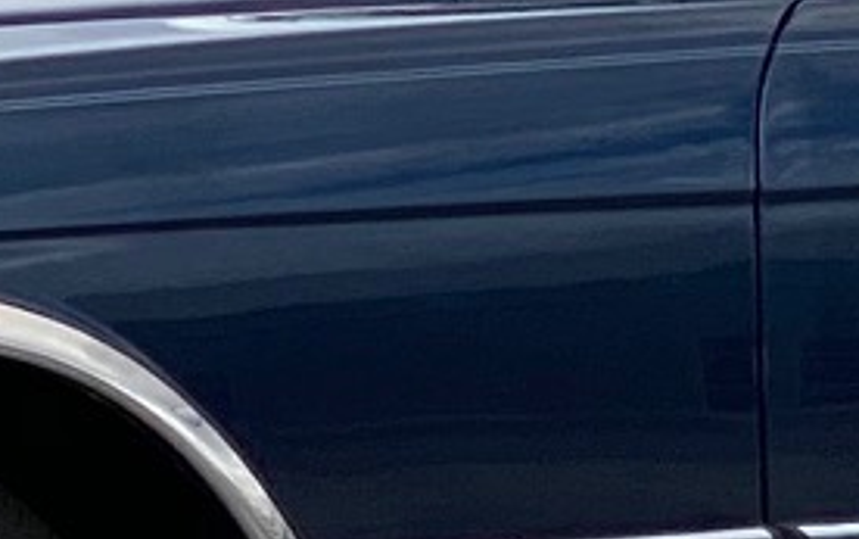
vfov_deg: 3.3
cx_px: 576
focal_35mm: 402
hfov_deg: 5.2
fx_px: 9419
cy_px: -90
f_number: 2
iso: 20
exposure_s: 1/1295
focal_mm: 6
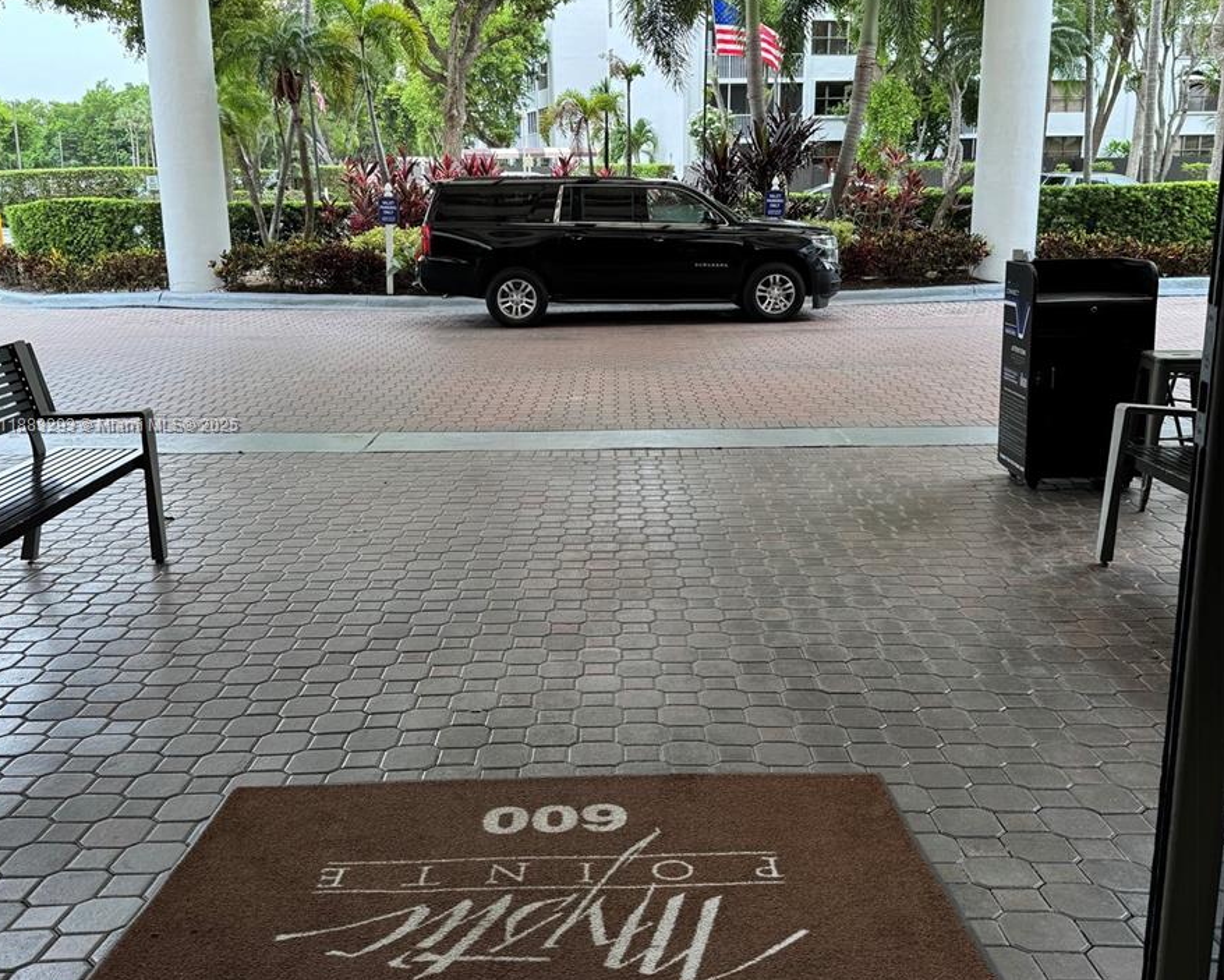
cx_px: 611
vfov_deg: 45.7
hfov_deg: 55.6
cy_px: 427
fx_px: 1160
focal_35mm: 32
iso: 80
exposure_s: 1/397
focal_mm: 6.76
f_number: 1.78
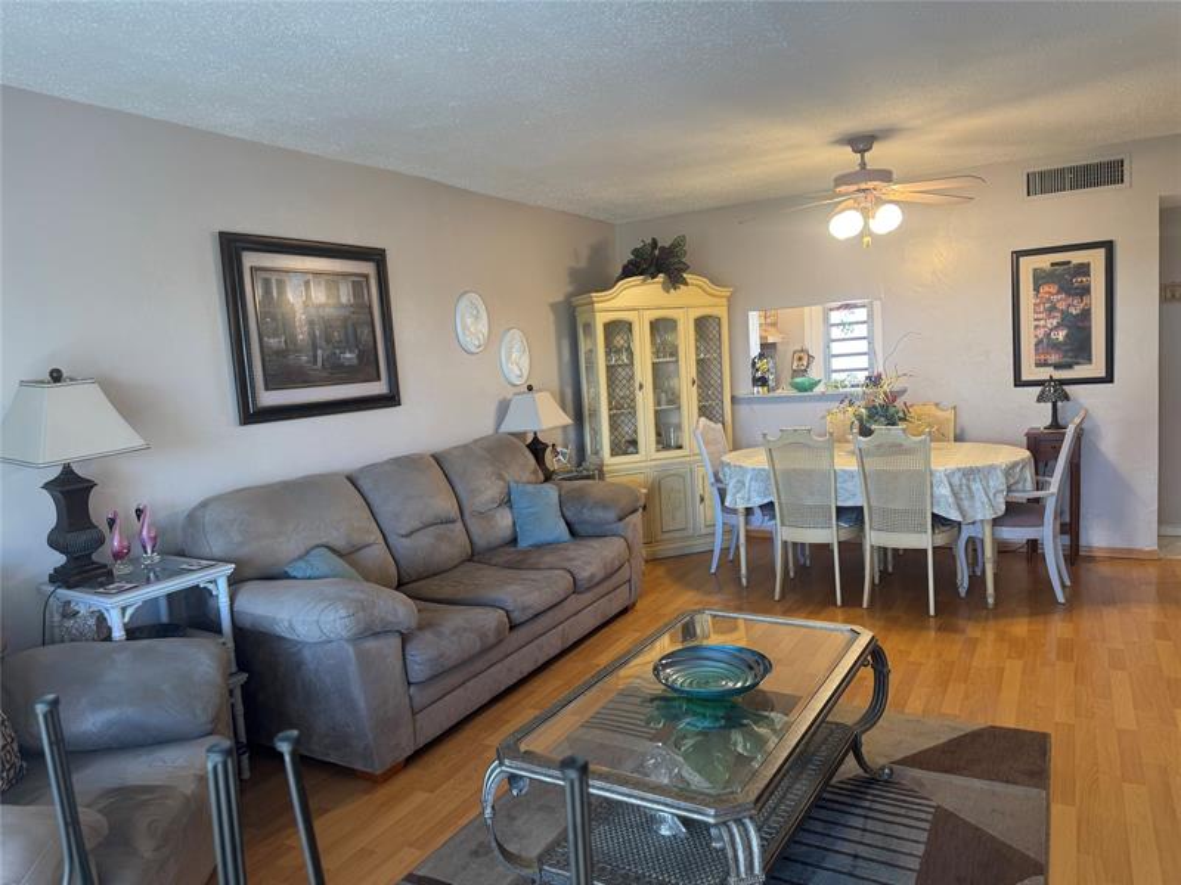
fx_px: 819
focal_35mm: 24
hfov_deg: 71.6
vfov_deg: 56.8
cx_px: 590
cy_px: 442
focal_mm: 6.76
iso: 100
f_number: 1.78
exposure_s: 1/60
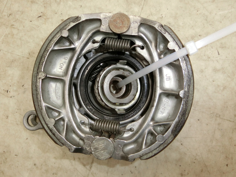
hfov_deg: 69.4
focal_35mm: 25
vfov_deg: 54.9
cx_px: 118
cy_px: 88
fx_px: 170
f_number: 3.5
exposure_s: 1/60
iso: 250
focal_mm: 4.5
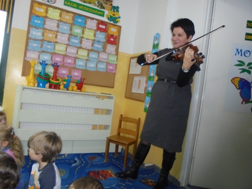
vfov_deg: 53.1
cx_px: 126
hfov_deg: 67.3
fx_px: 189
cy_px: 94
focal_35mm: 26
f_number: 3.5
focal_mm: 4.6
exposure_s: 1/30
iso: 400
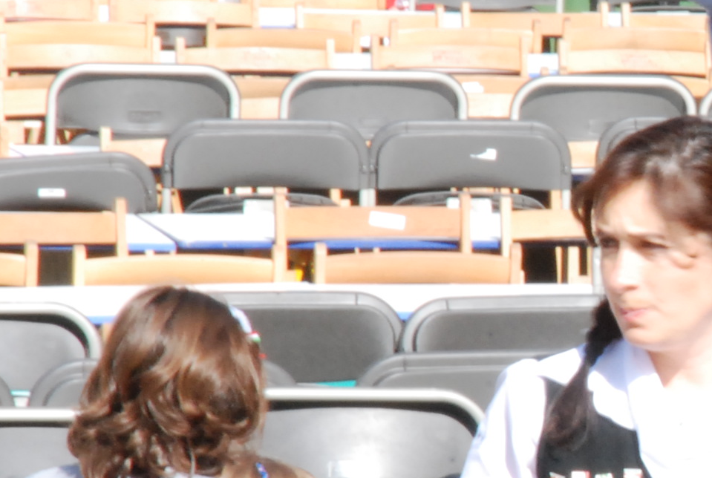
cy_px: 356
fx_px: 12121
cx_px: 904
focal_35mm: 612
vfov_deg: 2.3
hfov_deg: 3.4
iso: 800
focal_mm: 135
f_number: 36
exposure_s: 1/30
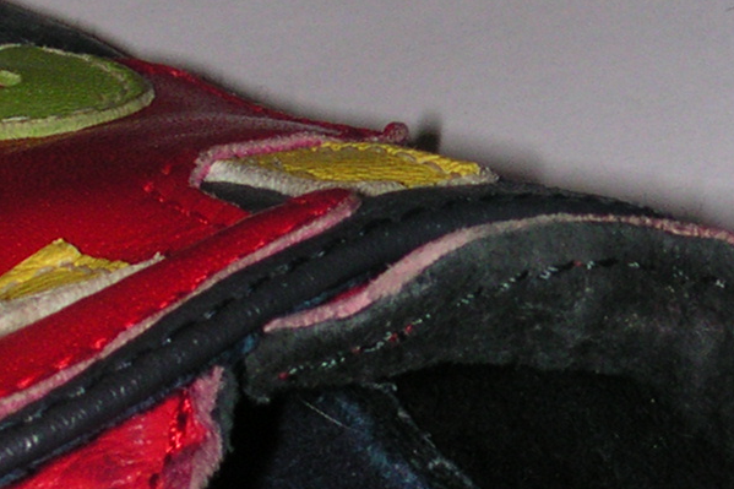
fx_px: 3913
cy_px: 330
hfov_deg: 10.7
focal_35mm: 192
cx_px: 659
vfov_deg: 7.1
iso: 100
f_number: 5.4
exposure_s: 1/60
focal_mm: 8.2
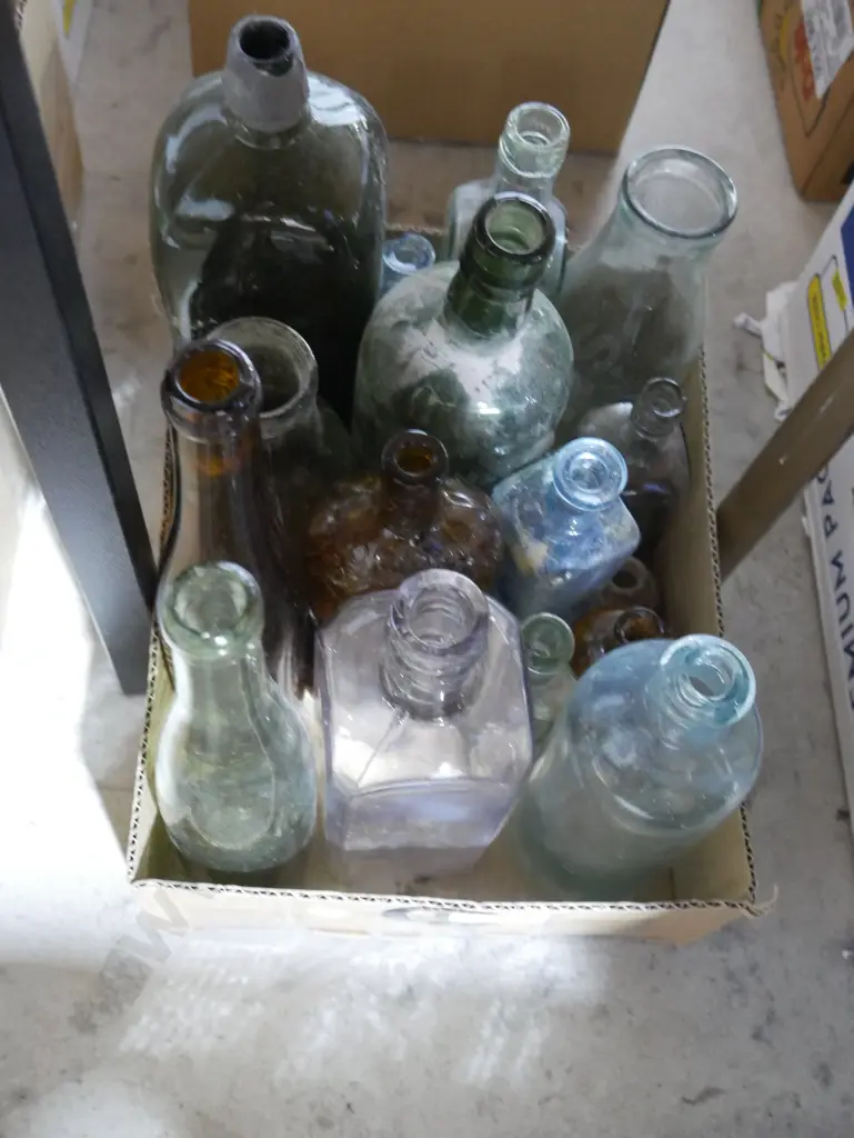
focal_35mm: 40
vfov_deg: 46.8
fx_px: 1315
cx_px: 427
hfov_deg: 36.0
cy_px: 569
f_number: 4.4
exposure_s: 1/25
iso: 3200
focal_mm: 20
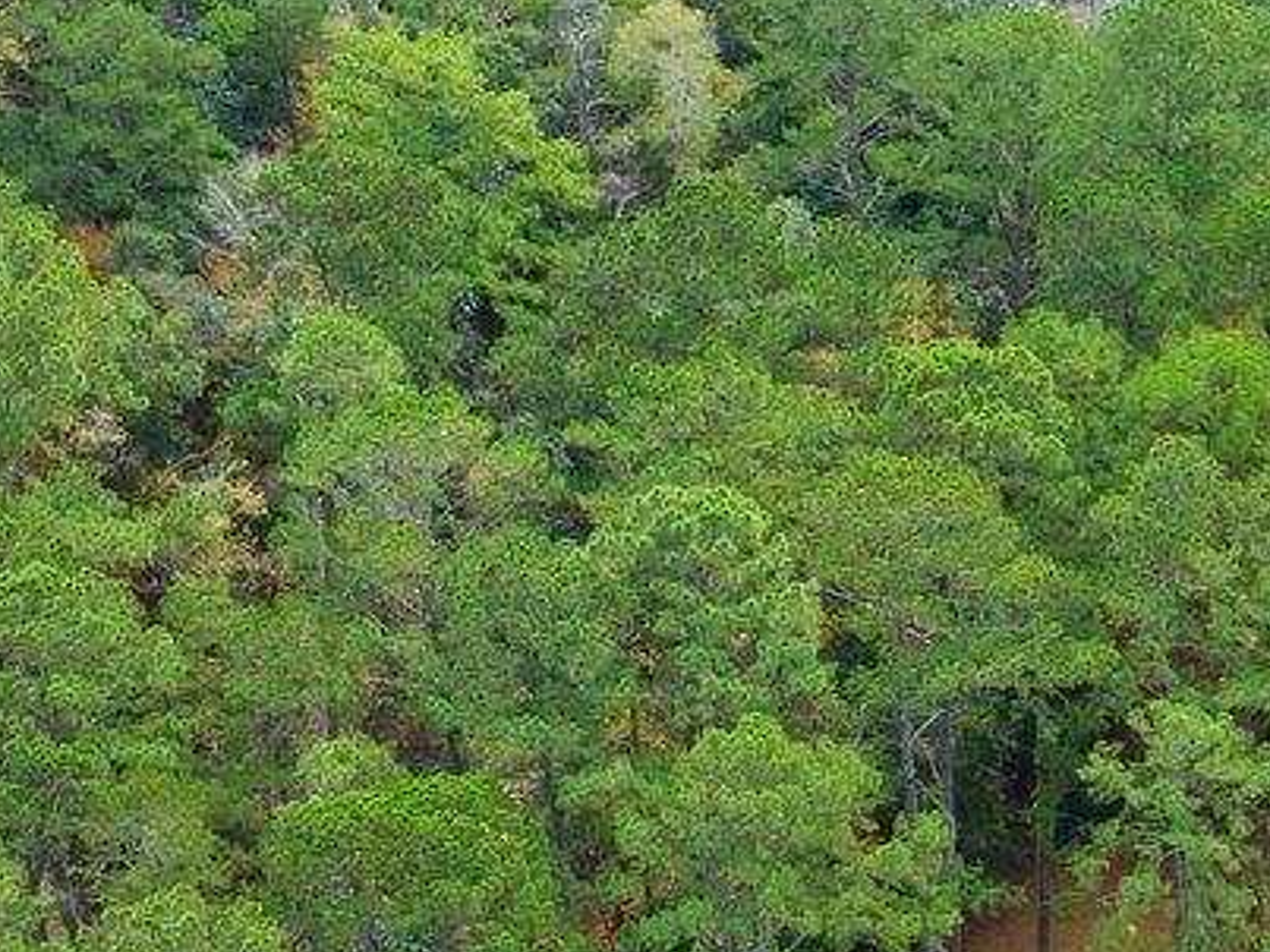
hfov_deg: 15.7
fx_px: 4475
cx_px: 1424
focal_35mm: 122
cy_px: 1382
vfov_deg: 11.7
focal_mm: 12.29
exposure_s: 1/320
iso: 100
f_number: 2.8
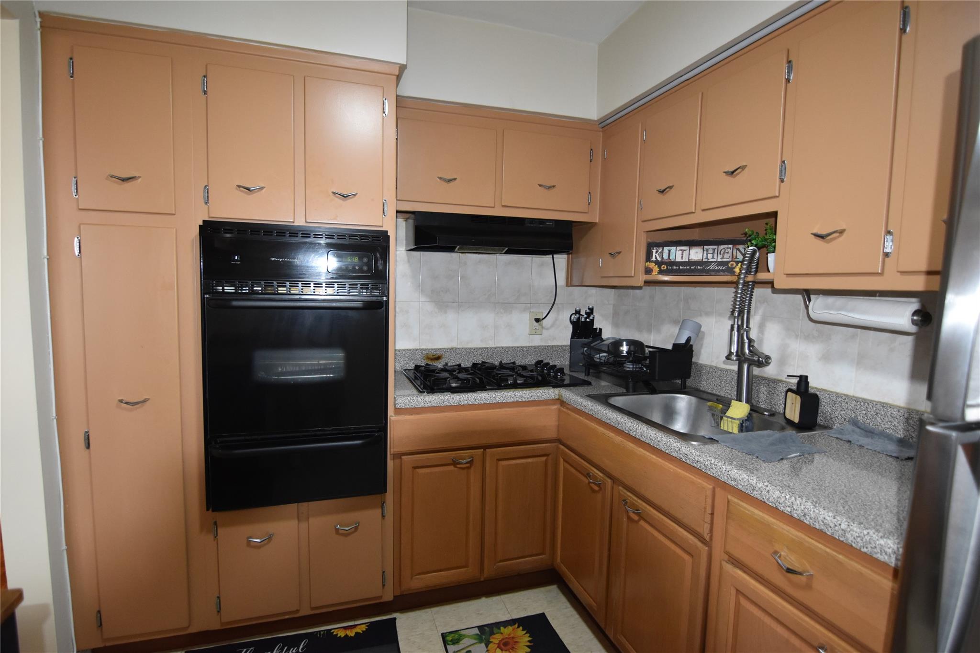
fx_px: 490
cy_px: 326
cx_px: 490
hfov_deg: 90.0
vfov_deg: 67.4
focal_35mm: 18
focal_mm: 12
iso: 1250
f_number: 2.8
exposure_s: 1/125
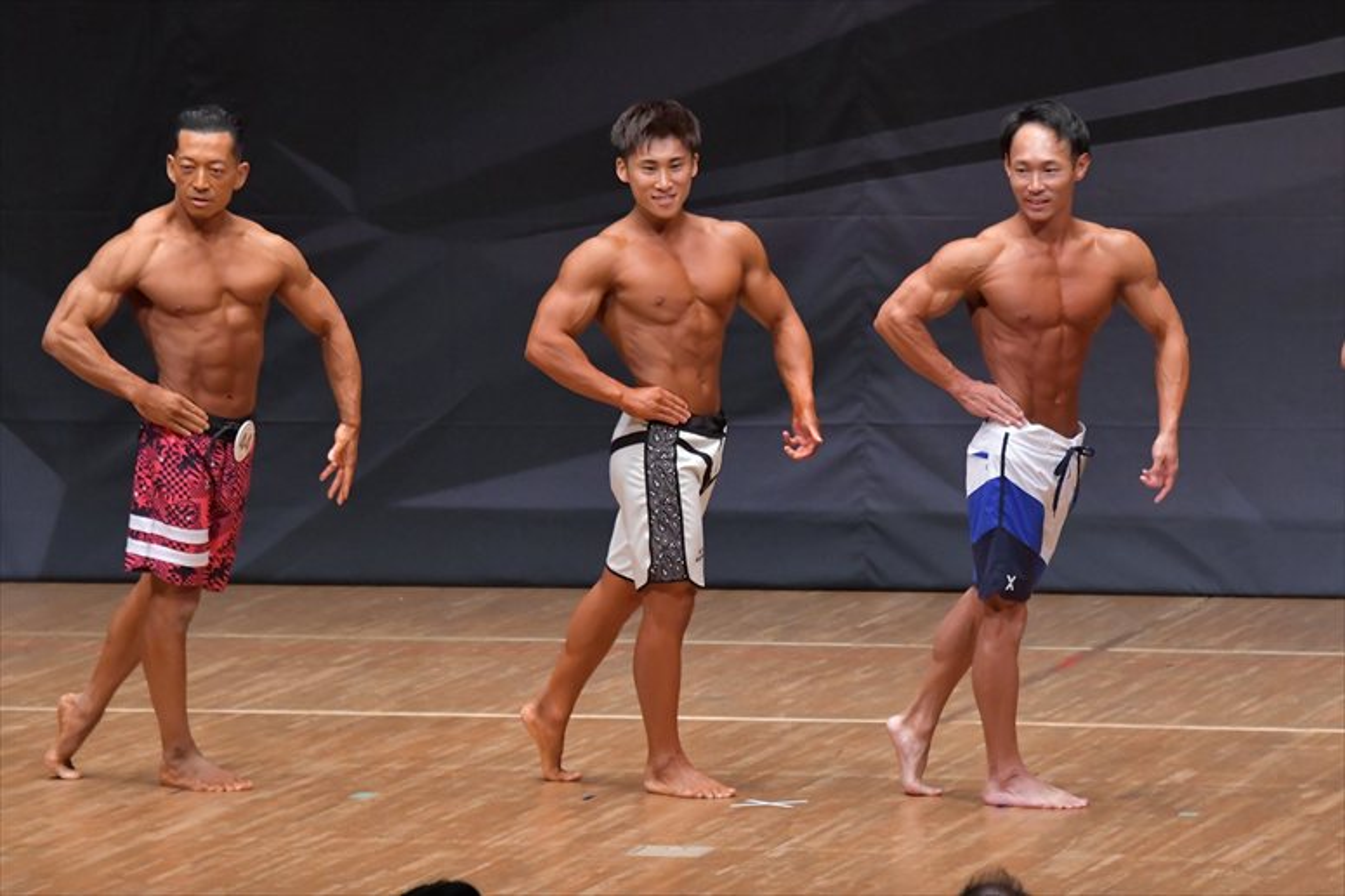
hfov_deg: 7.6
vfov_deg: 5.1
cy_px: 448
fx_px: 10083
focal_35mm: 270
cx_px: 672
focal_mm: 180
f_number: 5.6
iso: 6400
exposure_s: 1/400
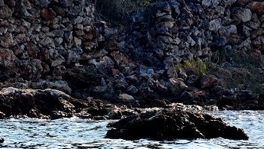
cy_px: -1
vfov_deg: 1.2
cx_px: -60
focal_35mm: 996
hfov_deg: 2.2
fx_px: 6975
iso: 400
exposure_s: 1/400
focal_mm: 220
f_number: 10
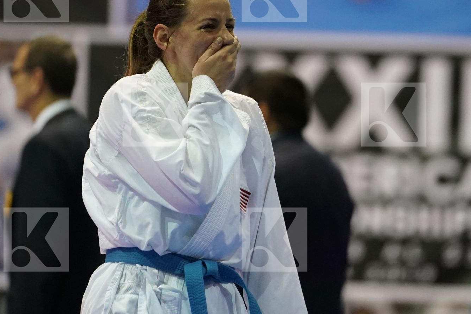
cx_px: 275
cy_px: 115
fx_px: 5272
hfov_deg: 5.1
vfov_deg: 3.4
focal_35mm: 403
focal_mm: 200
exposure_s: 1/250
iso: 4000
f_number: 2.8
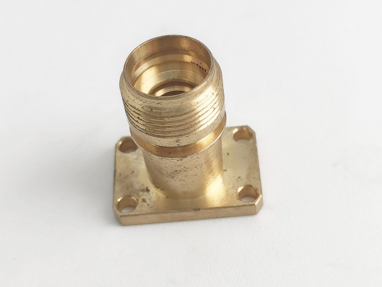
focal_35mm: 42
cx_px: 191
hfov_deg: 44.8
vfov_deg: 34.3
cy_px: 144
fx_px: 463
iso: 50
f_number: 1.8
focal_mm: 5.58
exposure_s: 1/766
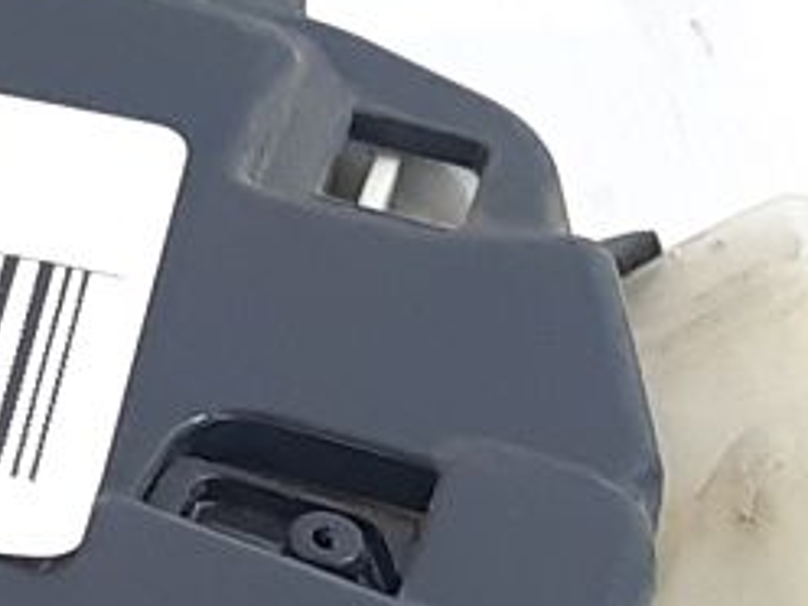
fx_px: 4318
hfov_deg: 10.3
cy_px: 678
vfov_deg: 8.0
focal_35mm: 185
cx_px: -399
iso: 160
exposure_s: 1/50
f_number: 1.7
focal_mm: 3.93
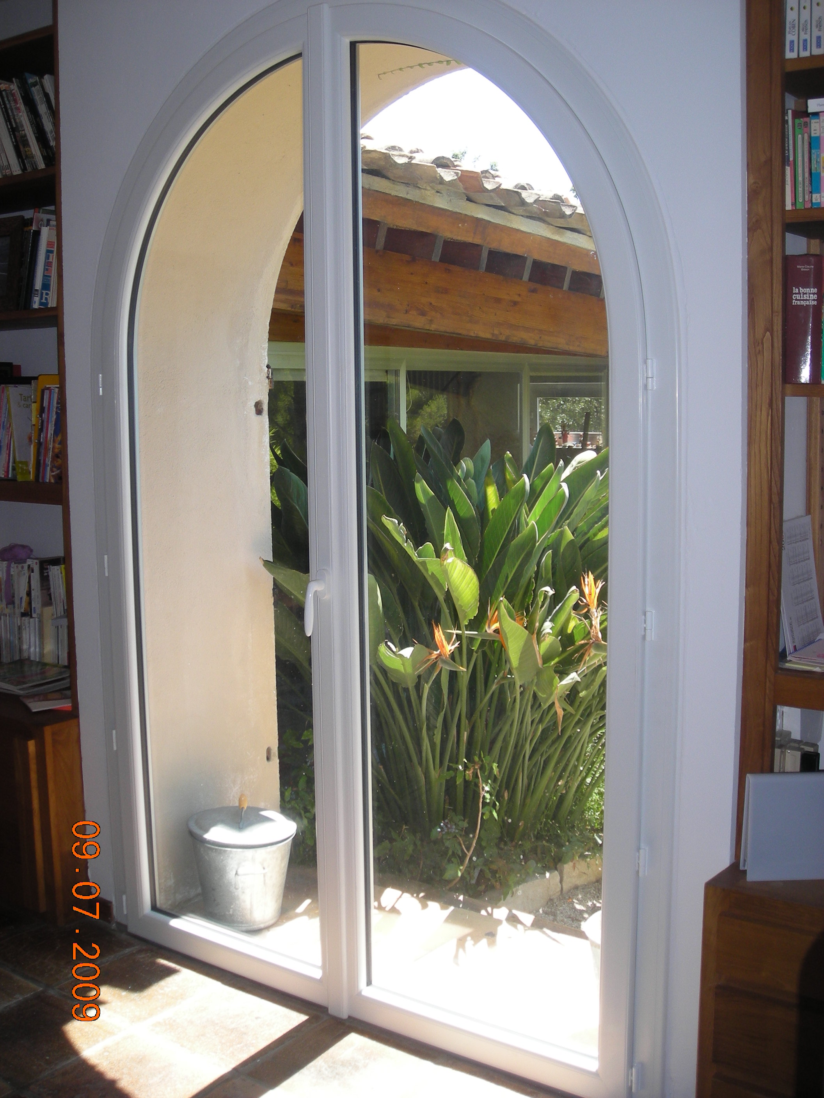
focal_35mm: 38
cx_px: 412
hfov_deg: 37.7
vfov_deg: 49.0
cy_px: 549
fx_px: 1206
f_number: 3.2
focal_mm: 6.3
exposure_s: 1/148
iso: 70
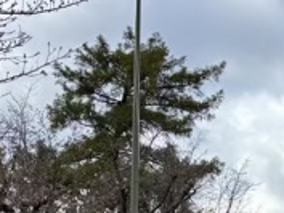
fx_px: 846
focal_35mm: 103
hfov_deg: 18.1
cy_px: 295
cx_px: 340
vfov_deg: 13.7
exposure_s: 1/3311
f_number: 1.6
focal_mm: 5.96
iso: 50
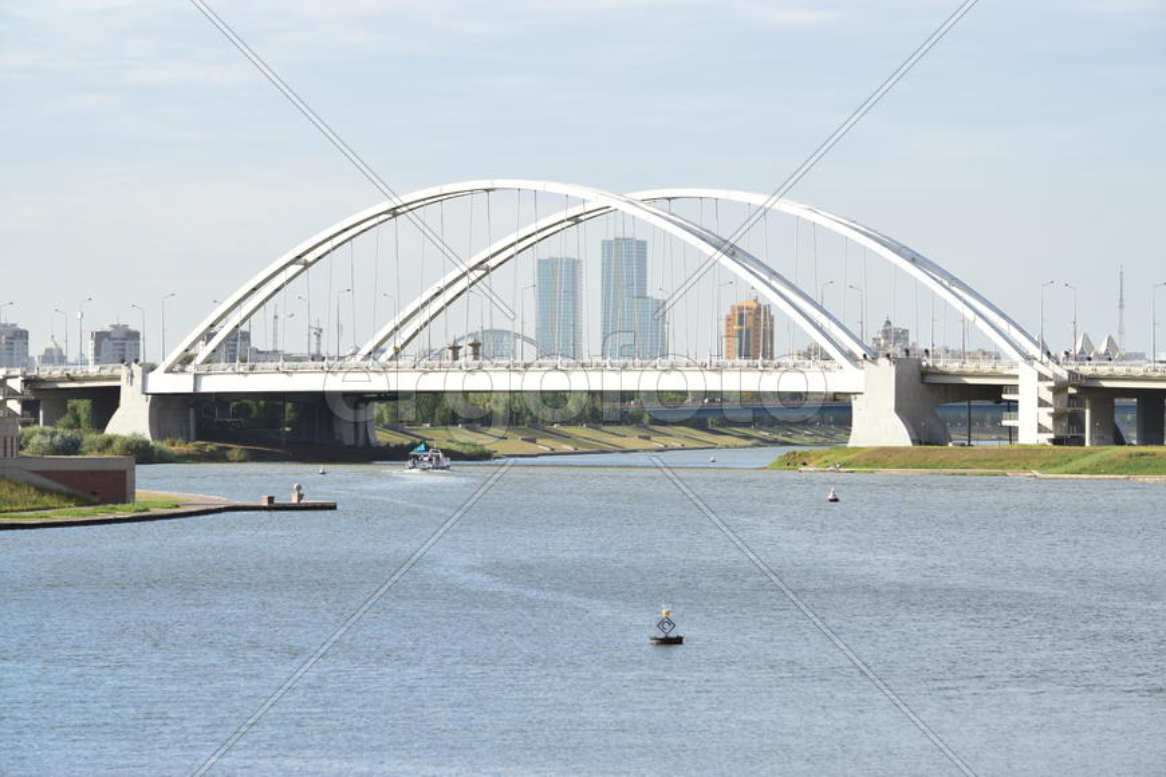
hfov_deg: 11.4
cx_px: 583
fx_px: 5830
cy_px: 388
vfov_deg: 7.6
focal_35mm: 180
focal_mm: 120
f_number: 8
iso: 100
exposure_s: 1/200
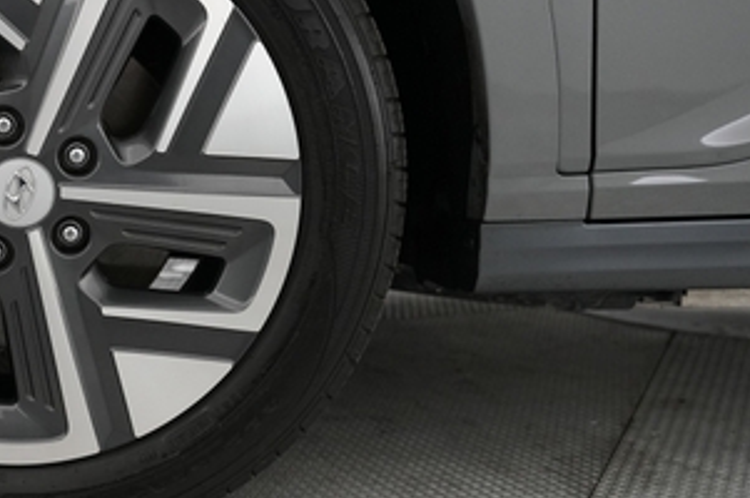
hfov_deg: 35.6
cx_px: 20
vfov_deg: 26.3
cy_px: 182
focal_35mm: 51
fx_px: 1061
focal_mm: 24
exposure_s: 1/125
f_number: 3.2
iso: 2500
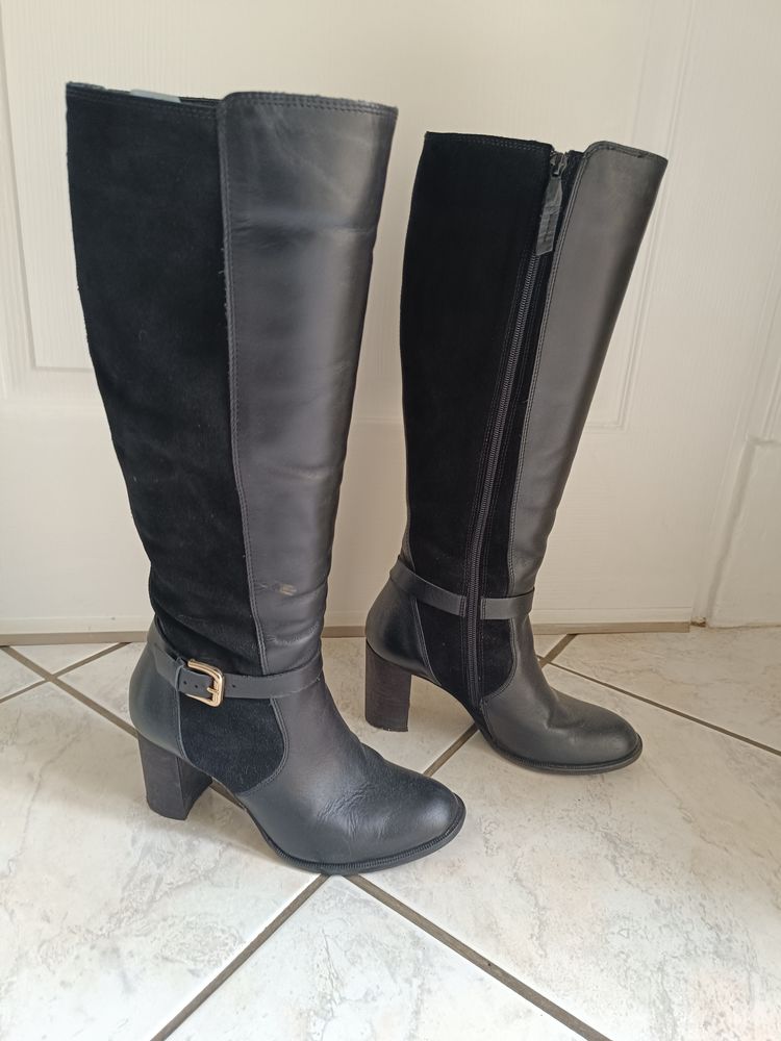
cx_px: 390
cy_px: 520
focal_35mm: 24
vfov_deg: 71.6
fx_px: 722
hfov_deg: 56.8
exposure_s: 1/50.1
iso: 454
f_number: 1.88
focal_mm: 5.59
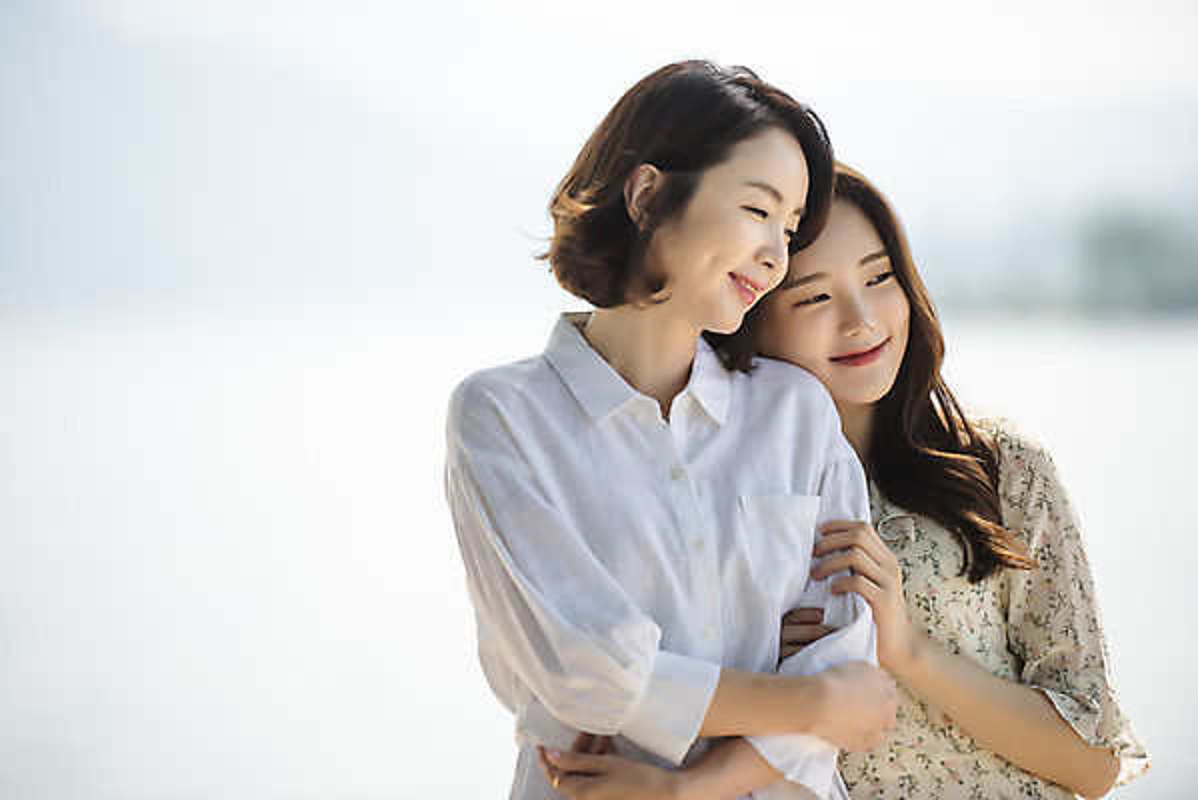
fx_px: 6658
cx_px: 599
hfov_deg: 10.3
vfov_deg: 6.9
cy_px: 400
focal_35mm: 200
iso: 100
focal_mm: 200
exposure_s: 1/1600
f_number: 2.8
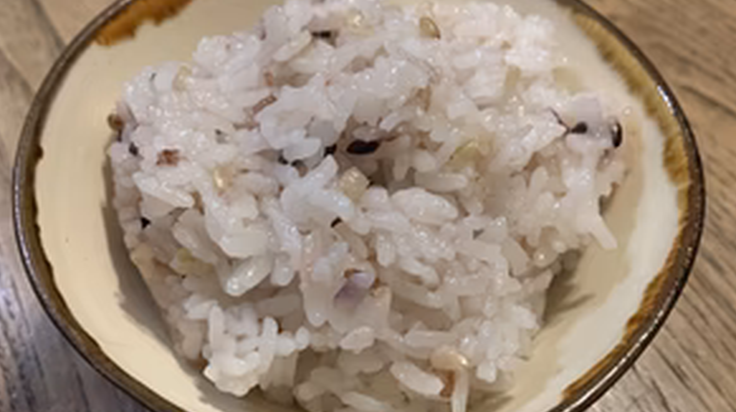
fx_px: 760
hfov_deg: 51.7
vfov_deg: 30.3
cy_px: 187
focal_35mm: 39
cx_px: 369
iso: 320
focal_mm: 4.25
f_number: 1.8
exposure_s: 1/40
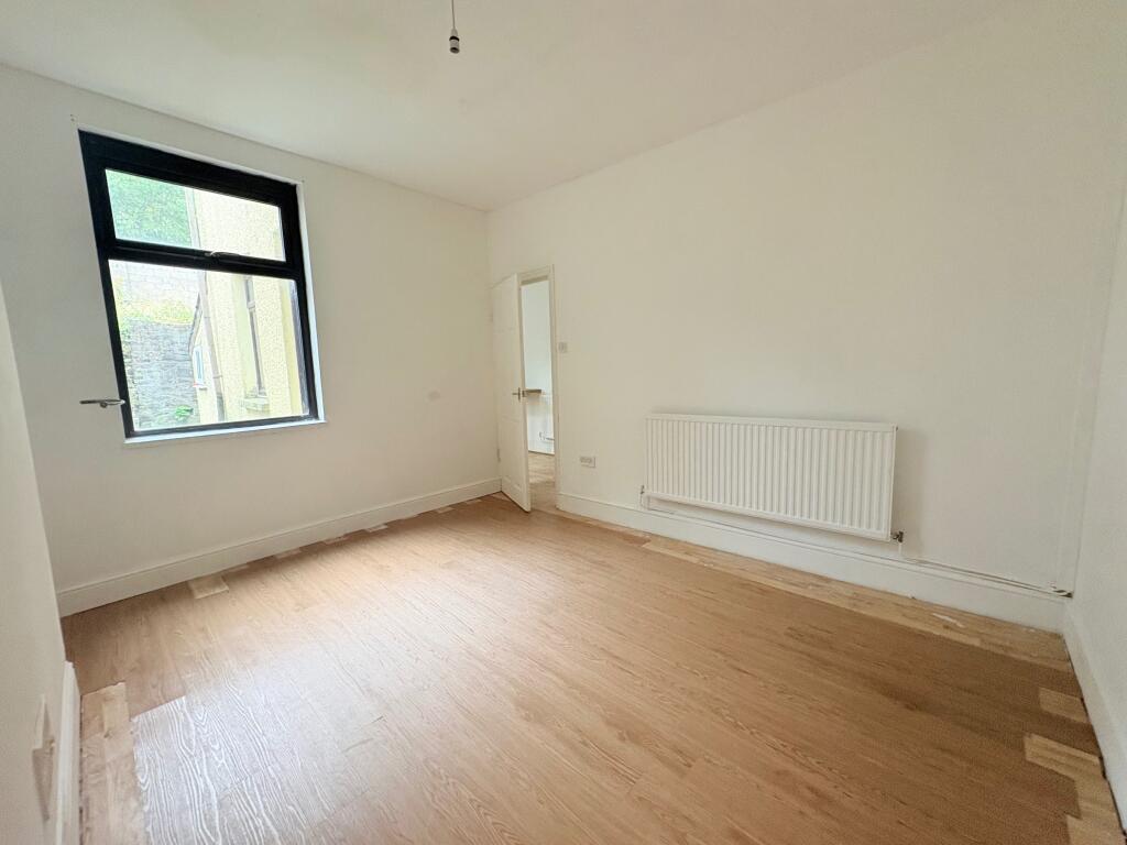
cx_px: 564
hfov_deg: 102.1
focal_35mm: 14
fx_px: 456
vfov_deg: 85.7
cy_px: 422
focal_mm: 2.22
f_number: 2.2
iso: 250
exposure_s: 1/61
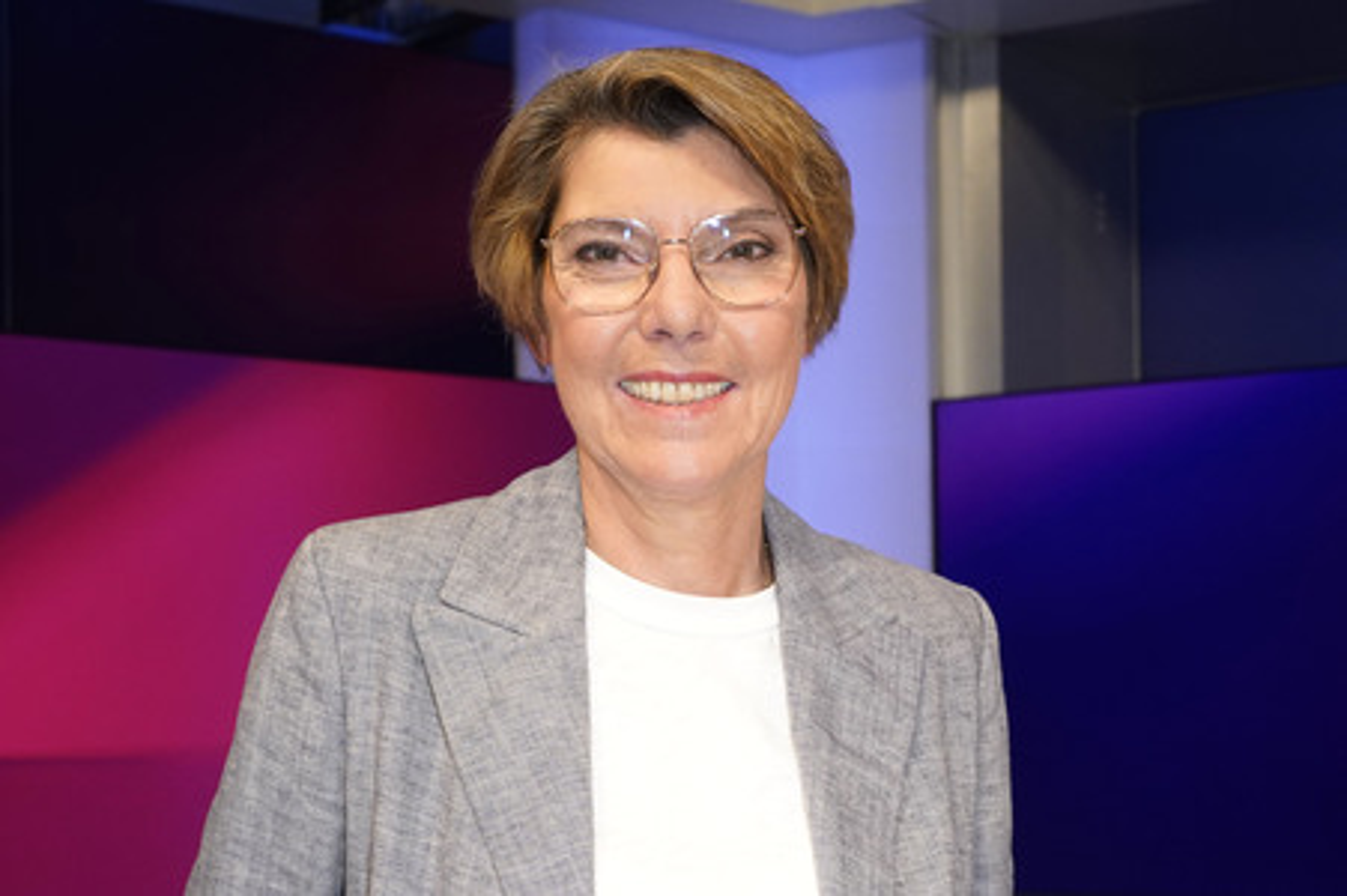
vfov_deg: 35.0
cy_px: 448
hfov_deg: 50.7
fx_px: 1421
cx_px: 674
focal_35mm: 38
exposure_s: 1/160
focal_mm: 38
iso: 2000
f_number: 5.6
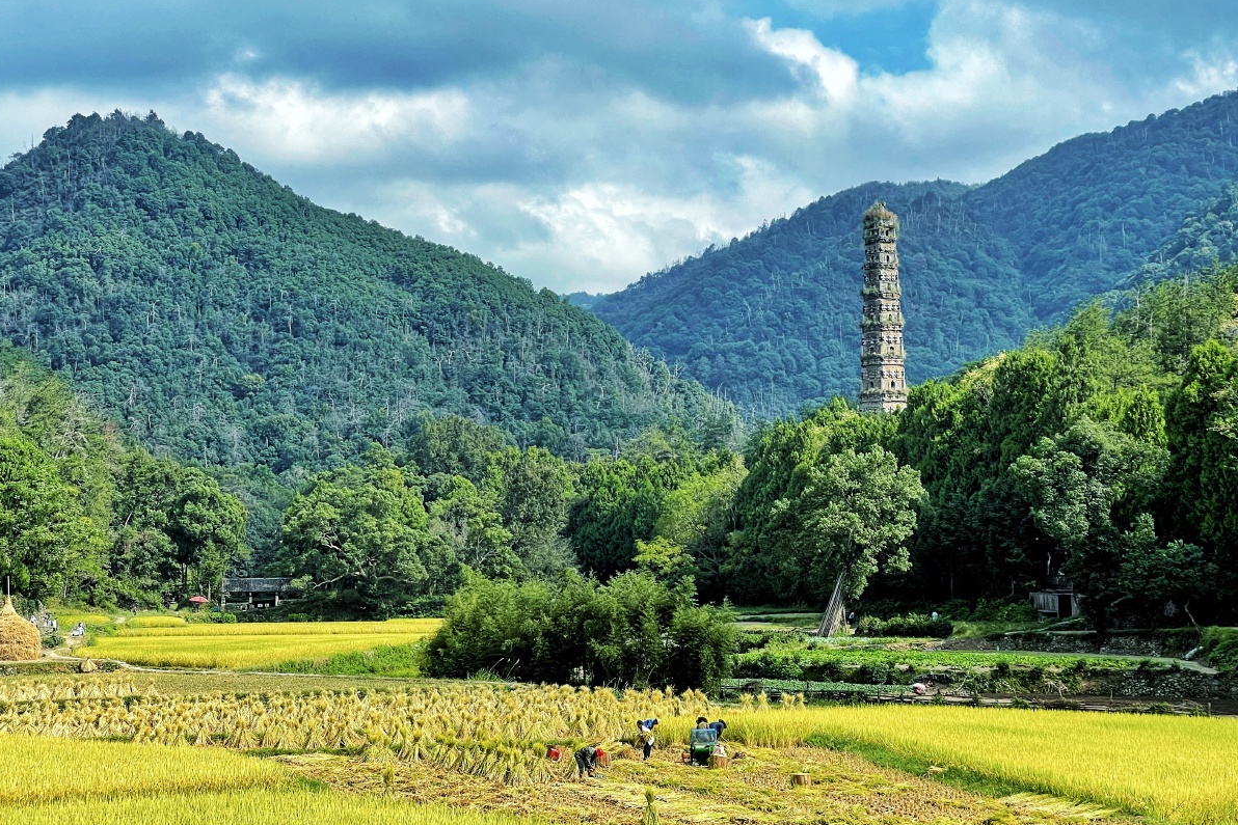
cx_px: 616
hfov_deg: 30.1
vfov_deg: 20.3
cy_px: 430
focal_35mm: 67
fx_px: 2304
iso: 20
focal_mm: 7.5
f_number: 2.2
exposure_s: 1/1096
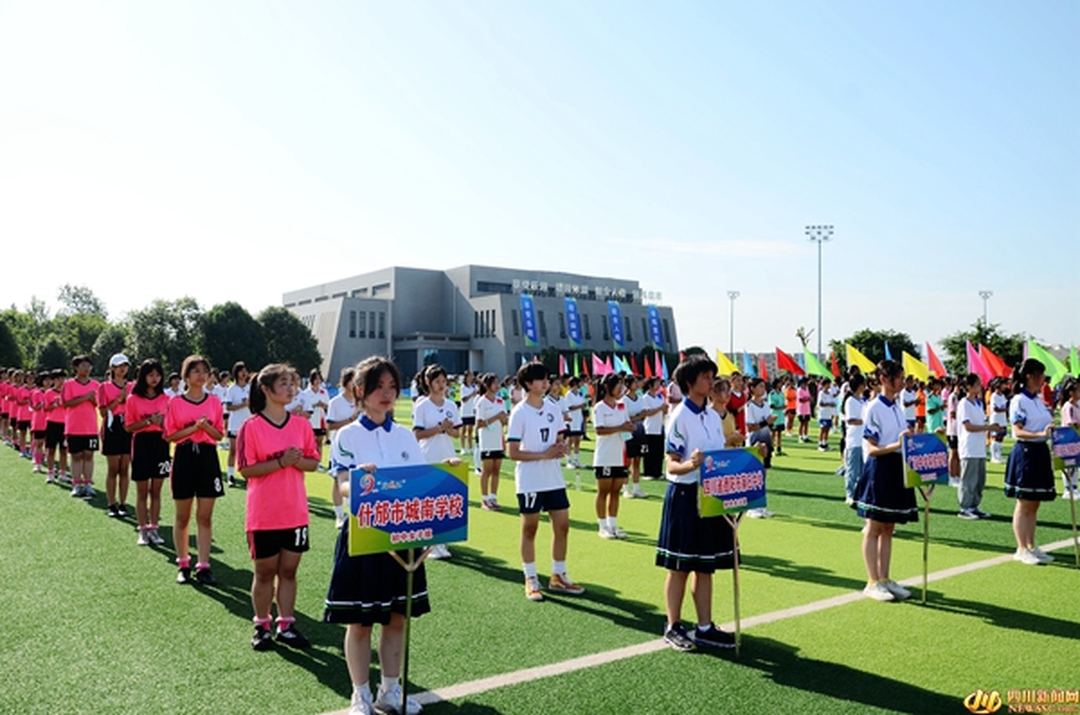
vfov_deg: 47.7
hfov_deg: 67.5
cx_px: 540
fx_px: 808
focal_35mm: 27
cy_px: 358
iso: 100
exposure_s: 1/400
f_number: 5.6
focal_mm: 18
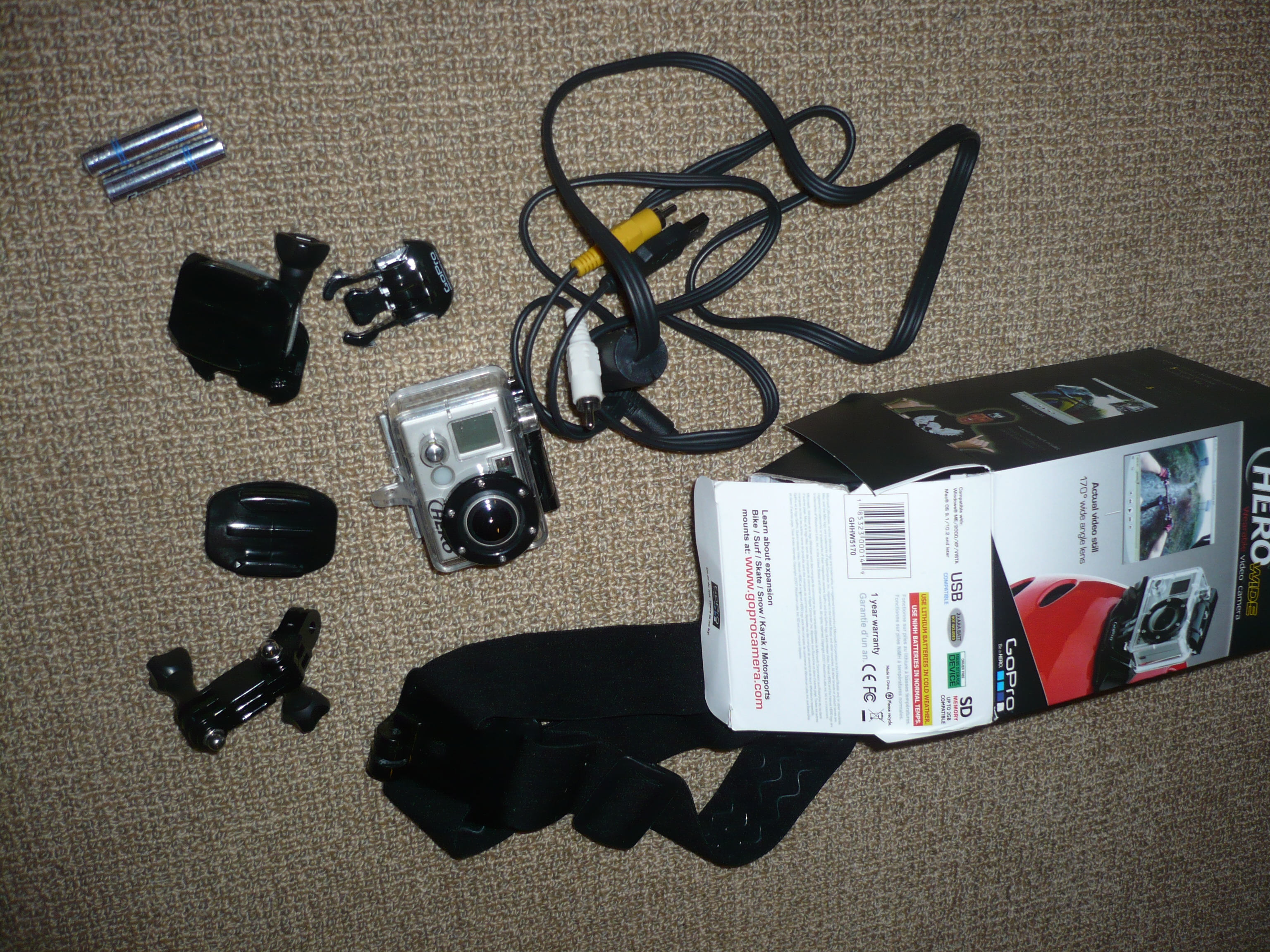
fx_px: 1284
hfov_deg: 52.6
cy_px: 476
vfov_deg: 40.7
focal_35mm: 35
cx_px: 635
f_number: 2.8
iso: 100
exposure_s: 1/30
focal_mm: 5.8
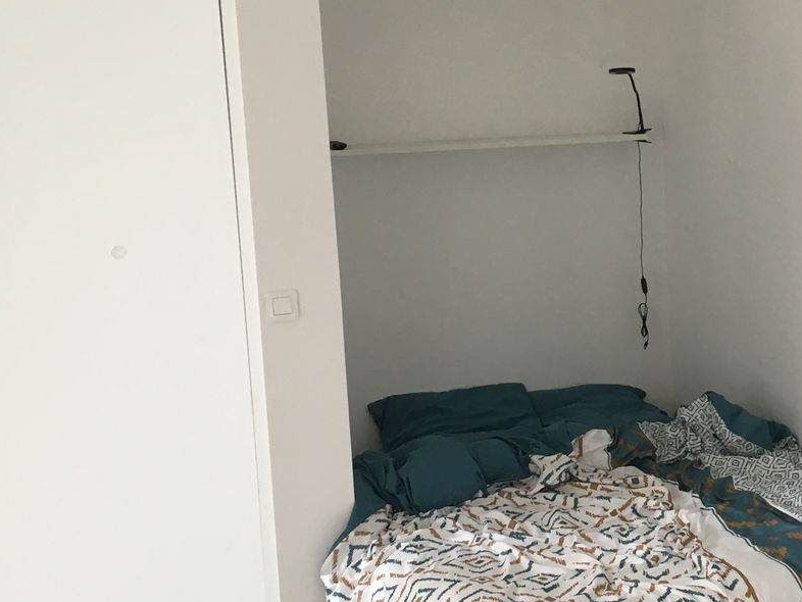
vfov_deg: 24.8
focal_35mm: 59
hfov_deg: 31.4
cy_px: 310
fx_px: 1367
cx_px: 700
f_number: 2.2
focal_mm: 4.15
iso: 64
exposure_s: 1/33
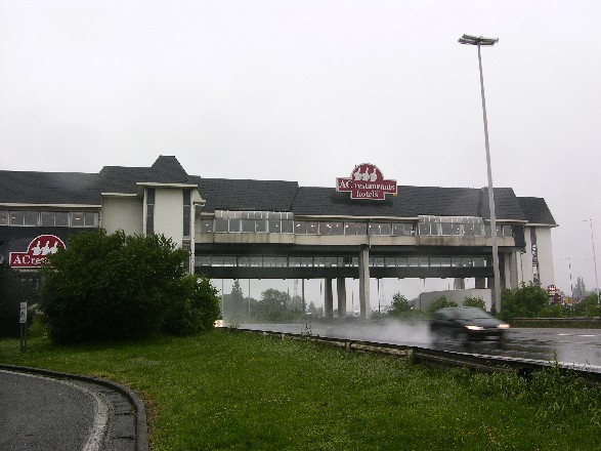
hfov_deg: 52.6
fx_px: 608
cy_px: 226
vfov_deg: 40.7
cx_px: 300
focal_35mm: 35
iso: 50
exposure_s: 1/53.8
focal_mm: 8.9
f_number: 4.5
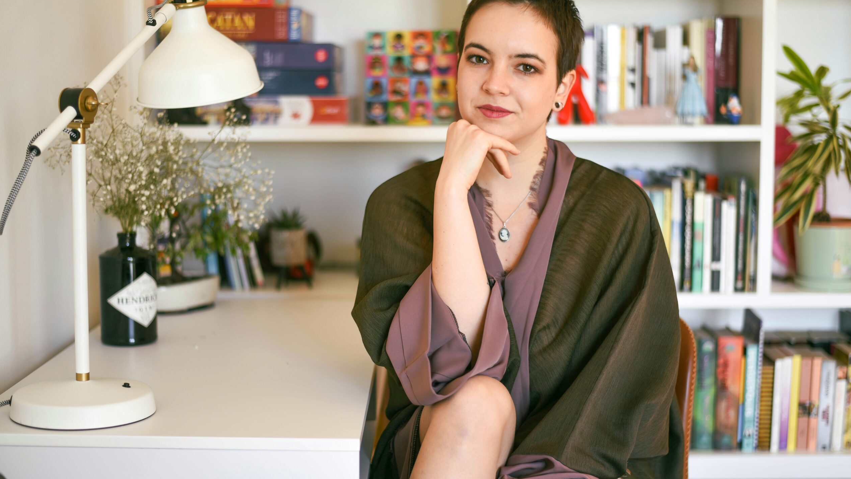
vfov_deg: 22.6
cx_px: 429
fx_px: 1196
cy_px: 234
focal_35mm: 53
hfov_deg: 39.2
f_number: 1.8
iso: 100
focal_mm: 50
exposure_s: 1/125
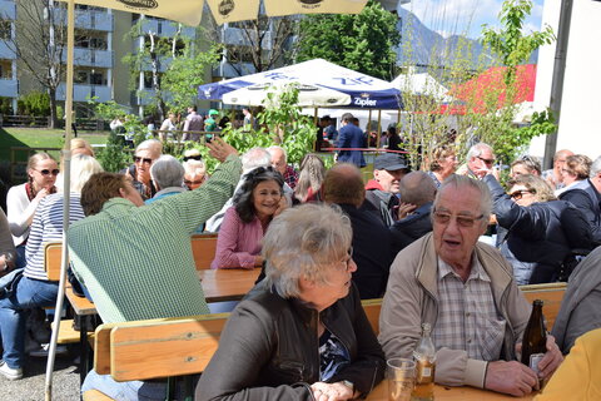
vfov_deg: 31.9
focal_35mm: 42
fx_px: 701
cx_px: 300
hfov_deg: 46.4
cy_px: 200
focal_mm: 28
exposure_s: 1/320
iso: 200
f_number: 9
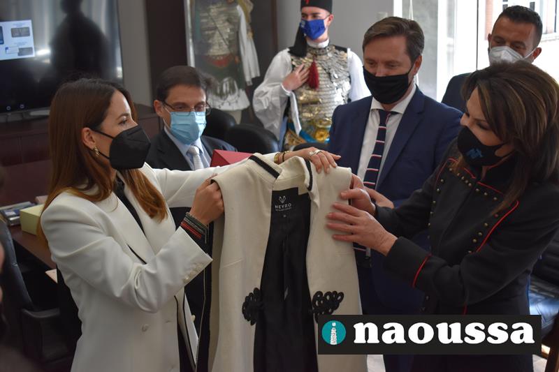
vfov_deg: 25.0
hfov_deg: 36.9
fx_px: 838
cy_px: 186
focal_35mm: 54
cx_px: 280
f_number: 4.8
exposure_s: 1/200
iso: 800
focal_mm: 36
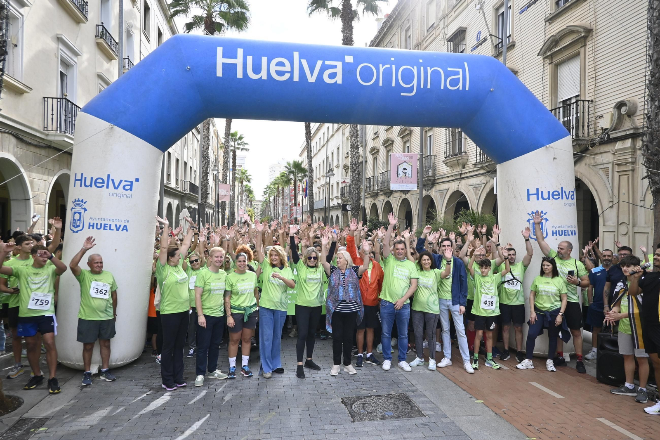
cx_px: 330
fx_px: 467
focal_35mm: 26
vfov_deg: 50.4
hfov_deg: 70.4
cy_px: 220
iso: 800
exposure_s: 1/1600
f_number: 5
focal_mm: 17
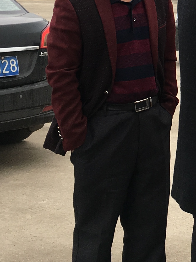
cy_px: -35
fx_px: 808
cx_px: 332
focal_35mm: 107
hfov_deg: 12.8
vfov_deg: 17.7
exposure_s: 1/113
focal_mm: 4.15
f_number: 2.2
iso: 25
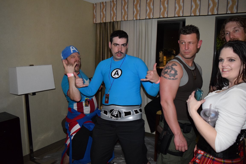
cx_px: 123
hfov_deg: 67.4
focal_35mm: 27
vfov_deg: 47.9
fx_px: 184
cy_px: 82
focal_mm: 18
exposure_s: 1/60
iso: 3200
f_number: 3.5
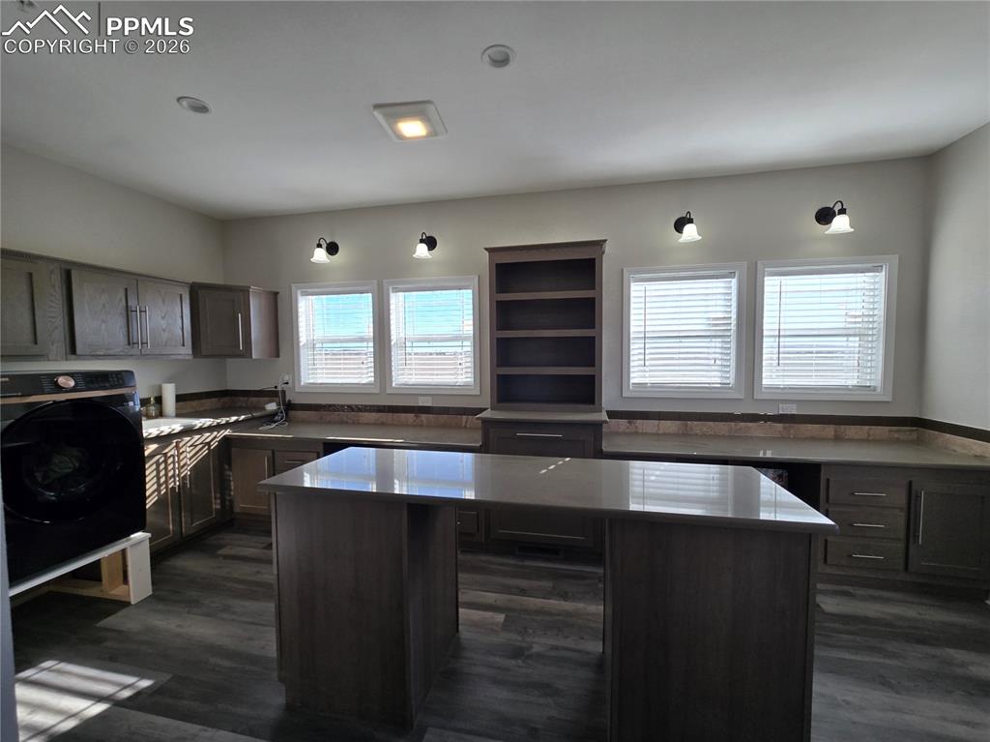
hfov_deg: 106.2
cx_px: 495
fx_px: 372
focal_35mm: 13
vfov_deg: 89.9
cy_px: 371
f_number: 2.2
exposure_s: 1/243
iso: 50
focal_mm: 2.2
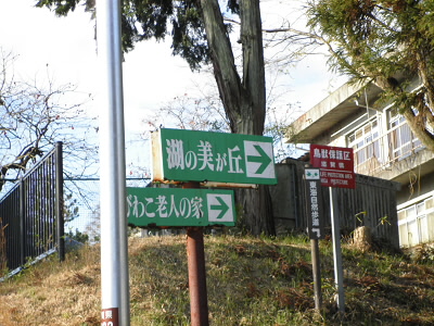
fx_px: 1354
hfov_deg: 18.2
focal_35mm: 108
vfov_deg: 13.7
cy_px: 163
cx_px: 217
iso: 160
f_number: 5.9
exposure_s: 1/250
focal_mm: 19.6
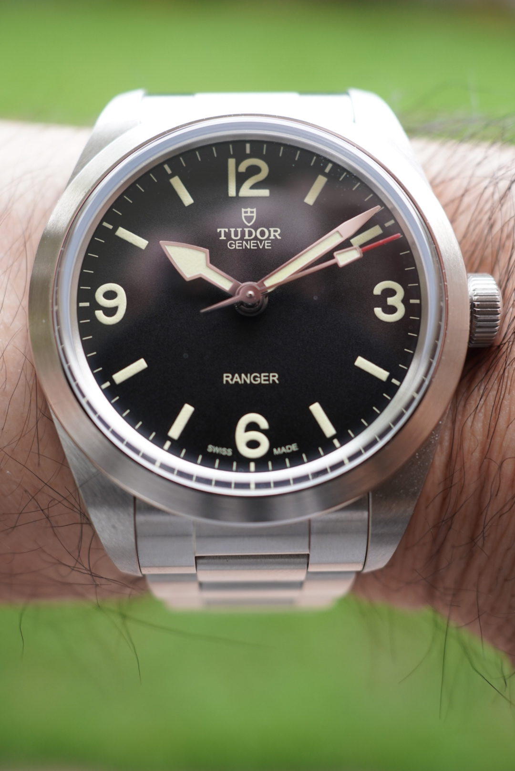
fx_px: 771
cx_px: 258
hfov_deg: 36.9
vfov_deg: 53.1
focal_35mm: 36
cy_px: 386
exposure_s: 1/160
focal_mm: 24
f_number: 4
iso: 320
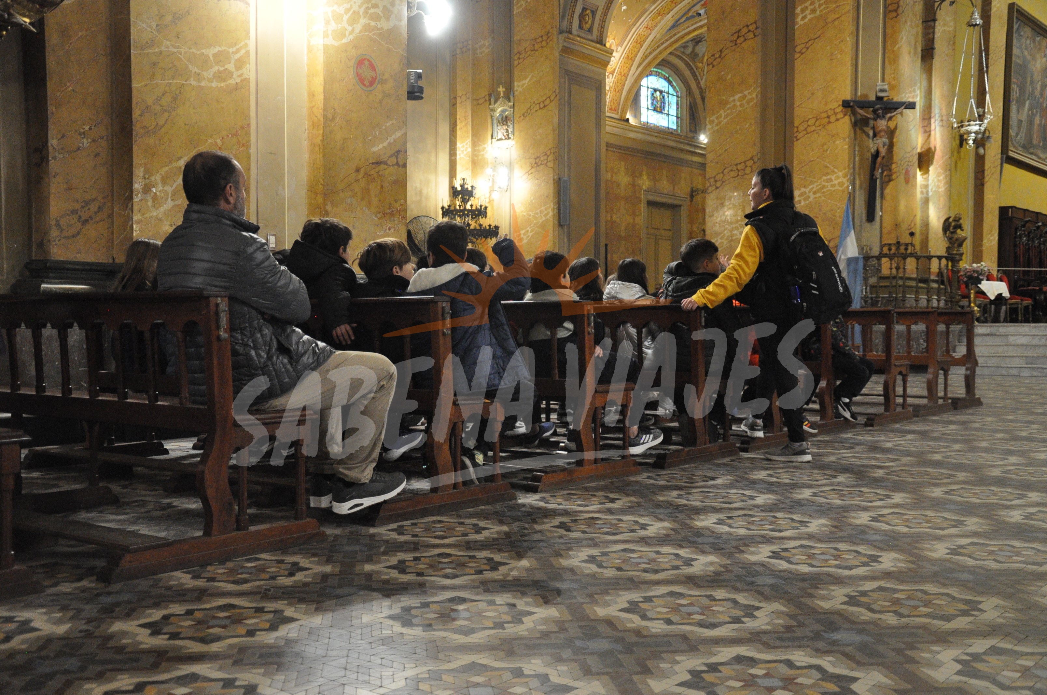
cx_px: 524
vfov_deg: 34.1
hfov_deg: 49.6
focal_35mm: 39
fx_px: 1133
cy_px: 348
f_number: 4
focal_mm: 26
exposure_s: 1/40
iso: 2500
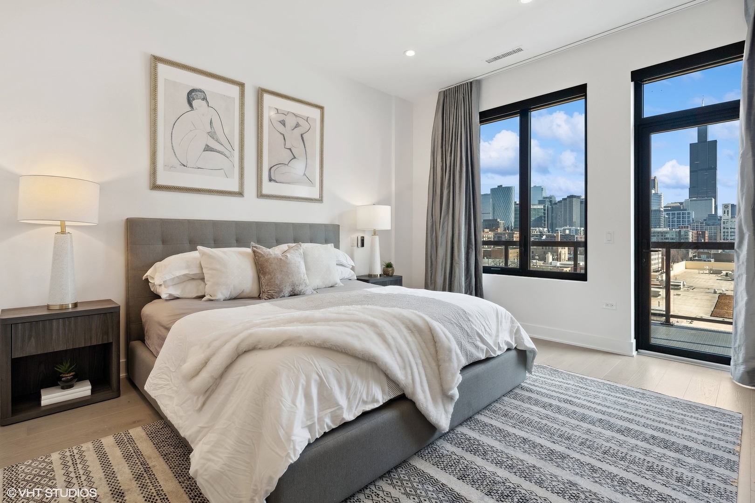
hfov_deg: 93.3
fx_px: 356
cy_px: 252
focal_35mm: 17
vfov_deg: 70.4
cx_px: 378
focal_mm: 17
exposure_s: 1/60
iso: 320
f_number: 8
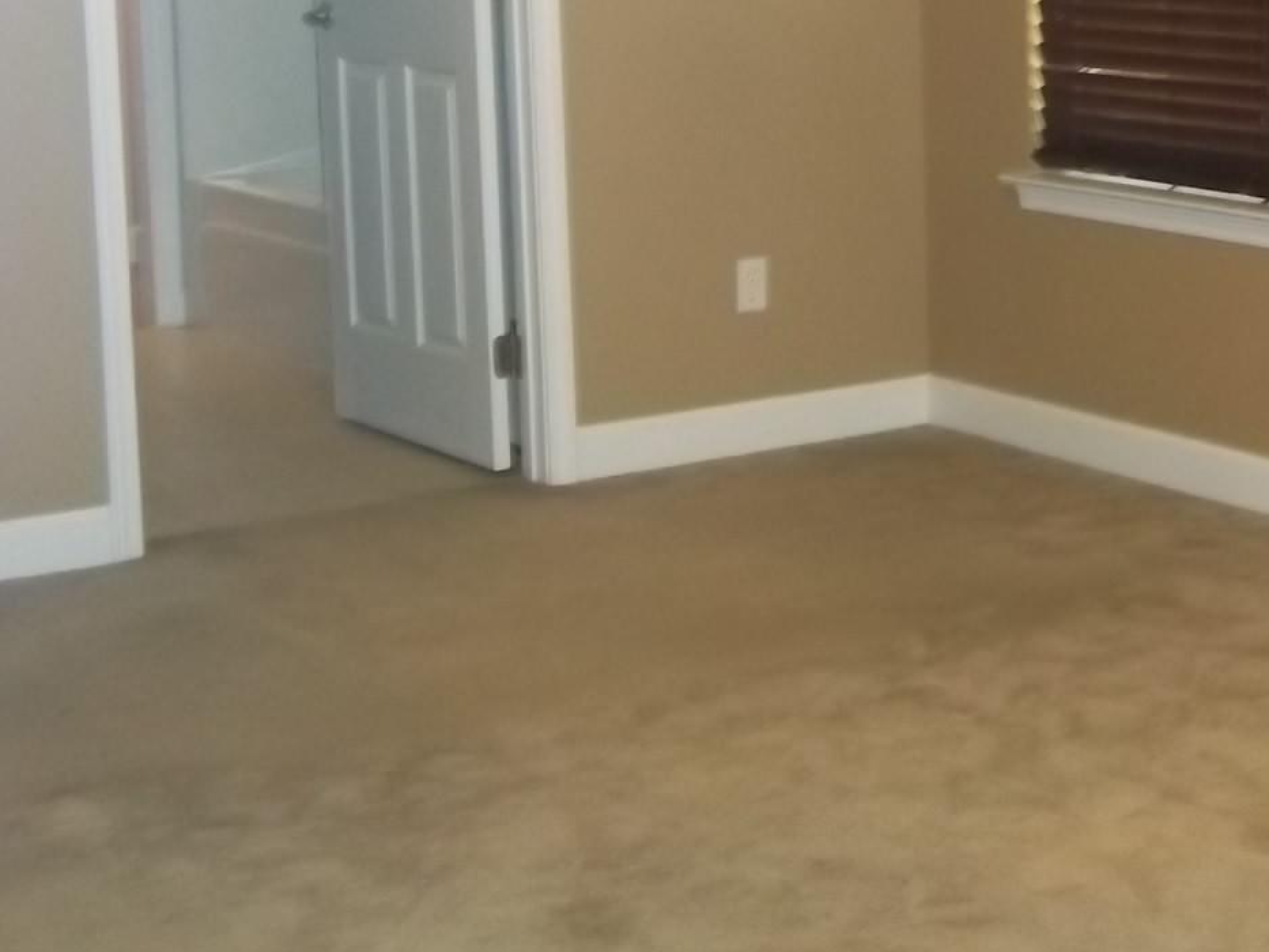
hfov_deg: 23.9
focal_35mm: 79
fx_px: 2896
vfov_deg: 18.3
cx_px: 1196
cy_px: 64
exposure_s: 1/30
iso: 320
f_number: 3.1
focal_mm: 6.5
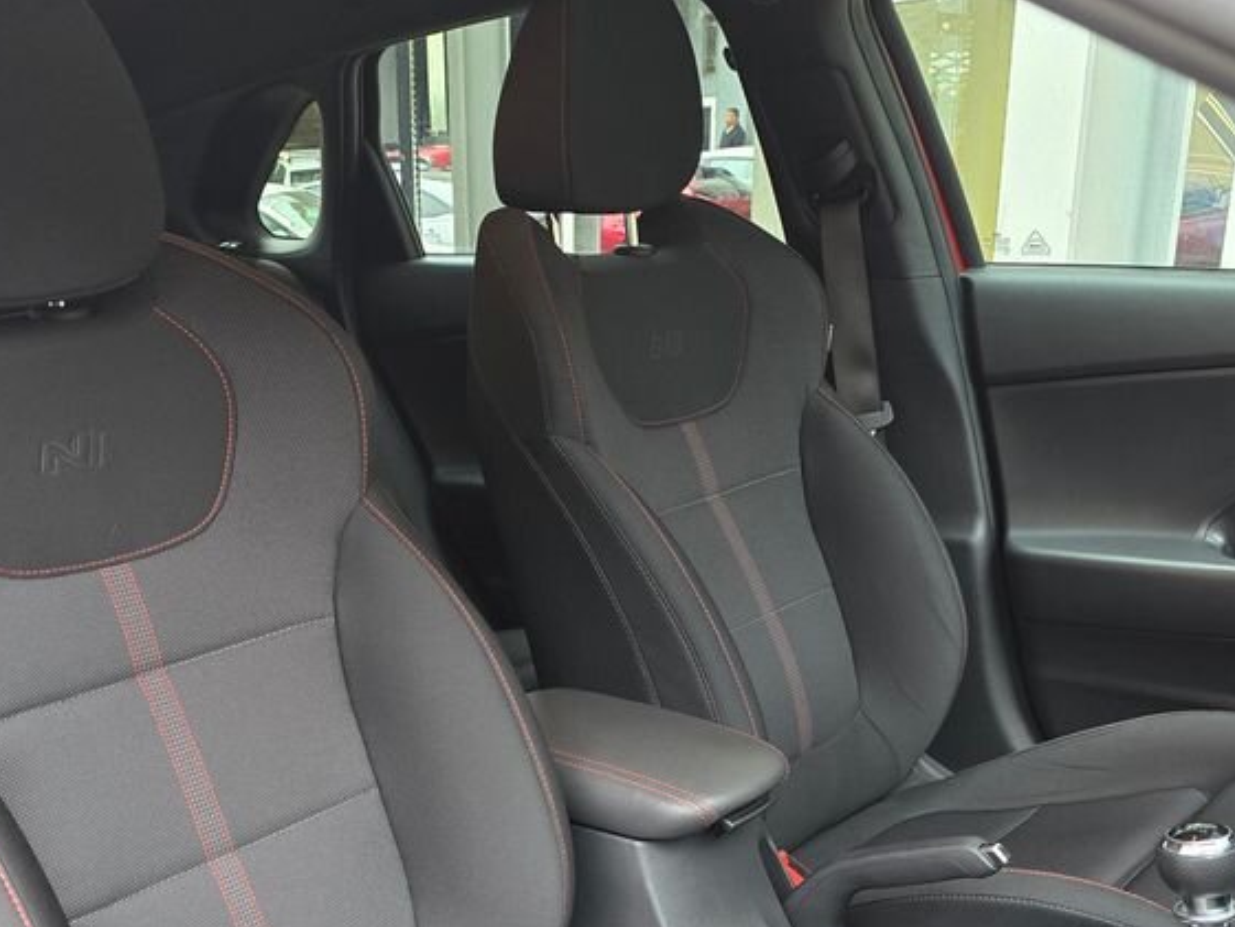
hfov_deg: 44.4
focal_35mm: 42
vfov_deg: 33.6
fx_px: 1499
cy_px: 700
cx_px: 467
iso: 400
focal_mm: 6.3
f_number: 1.7
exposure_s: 1/100
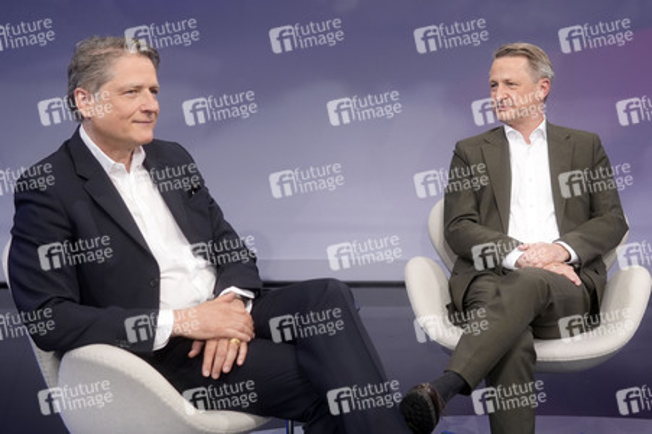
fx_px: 814
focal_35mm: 45
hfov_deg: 43.6
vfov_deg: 29.8
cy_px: 217
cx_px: 326
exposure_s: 1/200
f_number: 2.2
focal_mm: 30
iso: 640
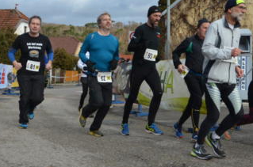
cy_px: 76
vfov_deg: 22.9
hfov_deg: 34.1
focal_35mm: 59
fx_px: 412
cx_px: 125
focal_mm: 25
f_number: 5.6
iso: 400
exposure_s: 1/1500
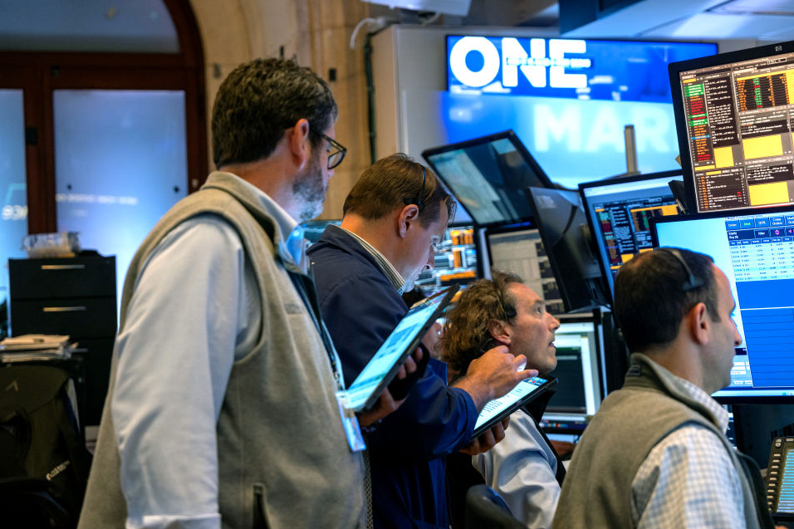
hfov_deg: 27.0
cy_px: 282
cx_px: 413
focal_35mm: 75
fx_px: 1654
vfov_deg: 18.2
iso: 1600
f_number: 3.2
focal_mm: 70
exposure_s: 1/125
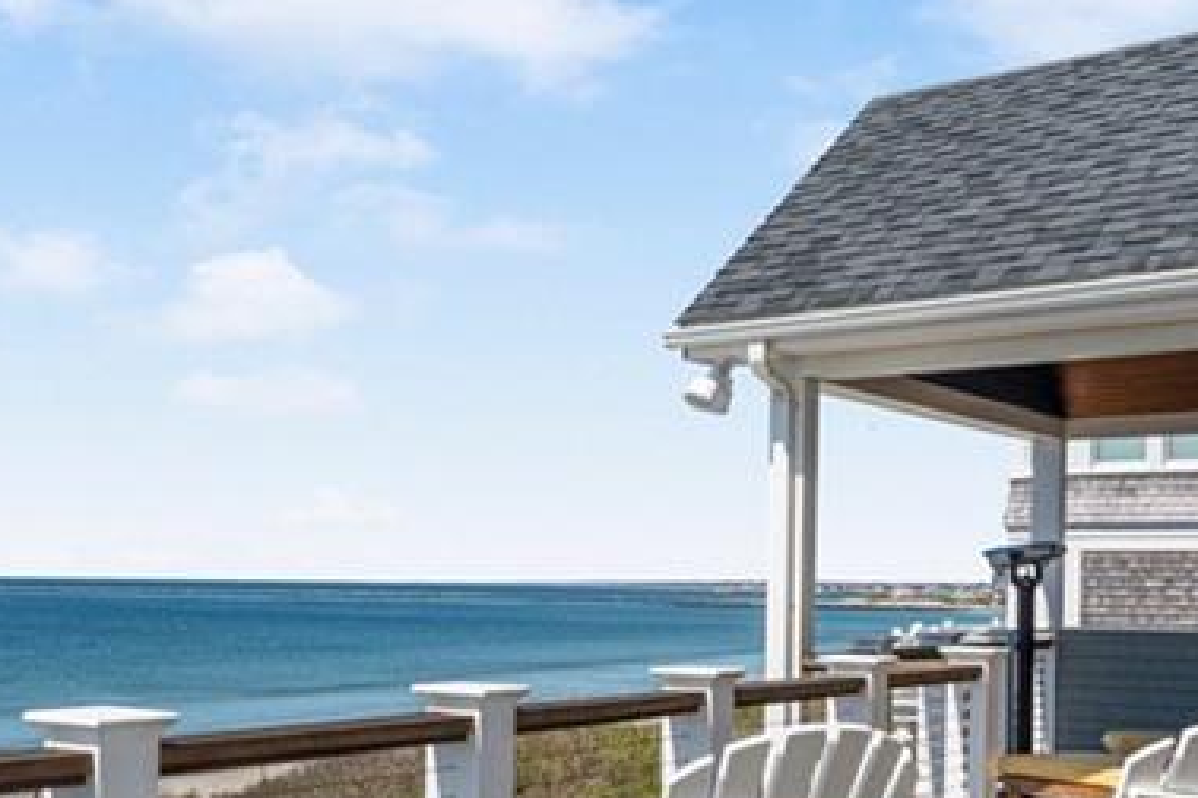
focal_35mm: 46
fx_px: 1531
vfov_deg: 28.8
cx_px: 162
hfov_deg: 40.1
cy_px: 597
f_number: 7.1
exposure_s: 1/3200
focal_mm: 17
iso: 640
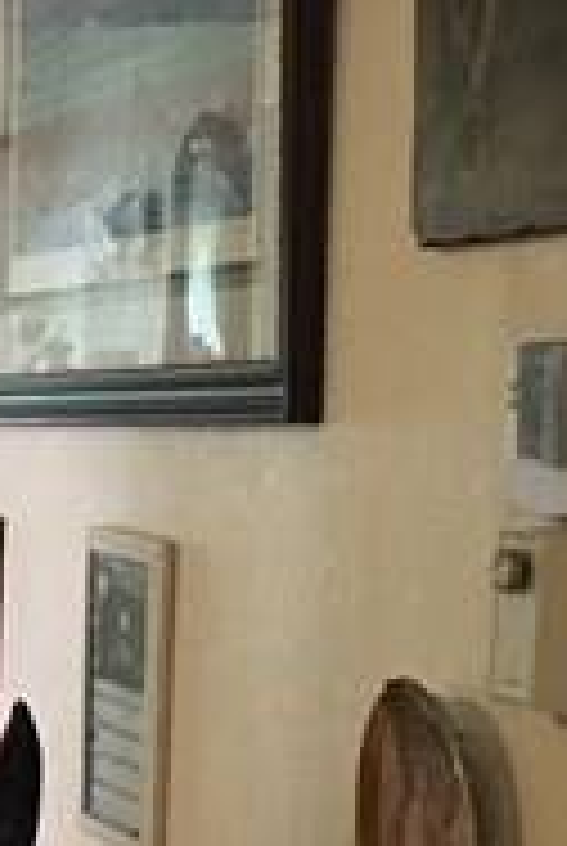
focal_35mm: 164
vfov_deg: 12.5
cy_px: 567
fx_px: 3860
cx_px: -544
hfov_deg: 8.0
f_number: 2.2
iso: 200
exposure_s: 1/30
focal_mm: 4.15
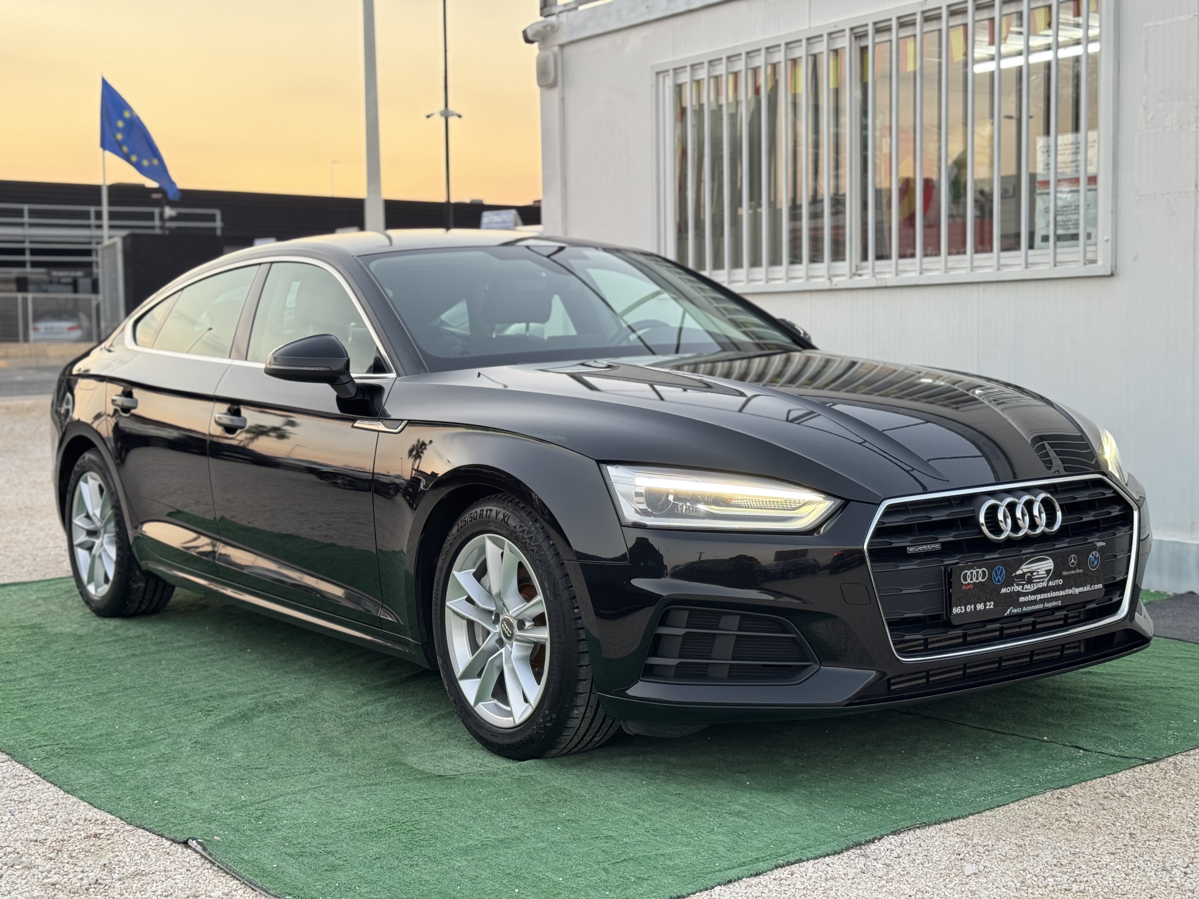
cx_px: 600
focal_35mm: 48
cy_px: 450
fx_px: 1663
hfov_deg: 39.7
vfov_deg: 30.3
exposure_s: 1/60
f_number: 1.78
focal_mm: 6.76
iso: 125
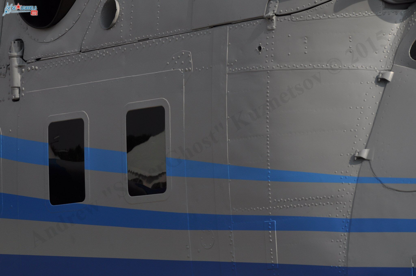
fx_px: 2164
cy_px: 138
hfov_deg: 11.0
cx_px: 208
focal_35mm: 188
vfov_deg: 7.3
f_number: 8
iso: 200
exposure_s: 1/1250
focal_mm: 125
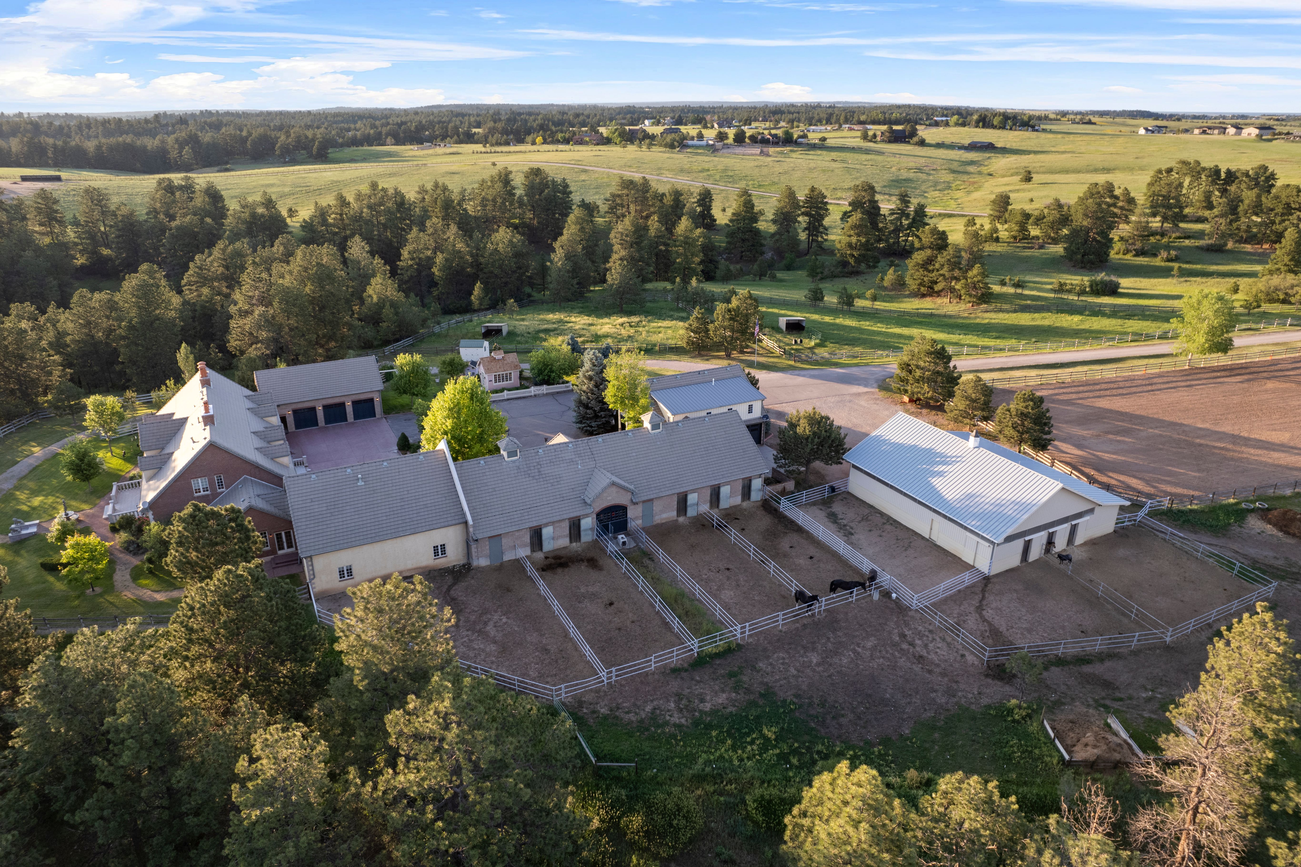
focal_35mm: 22
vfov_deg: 57.2
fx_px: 795
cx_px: 650
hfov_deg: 78.6
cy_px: 434
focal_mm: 8.38
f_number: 2.8
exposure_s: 1/180
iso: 100
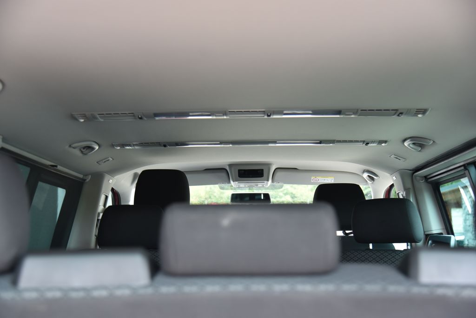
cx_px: 238
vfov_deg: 28.1
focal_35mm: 48
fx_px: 635
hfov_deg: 41.1
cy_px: 159
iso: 500
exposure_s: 1/15
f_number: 4
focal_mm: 48
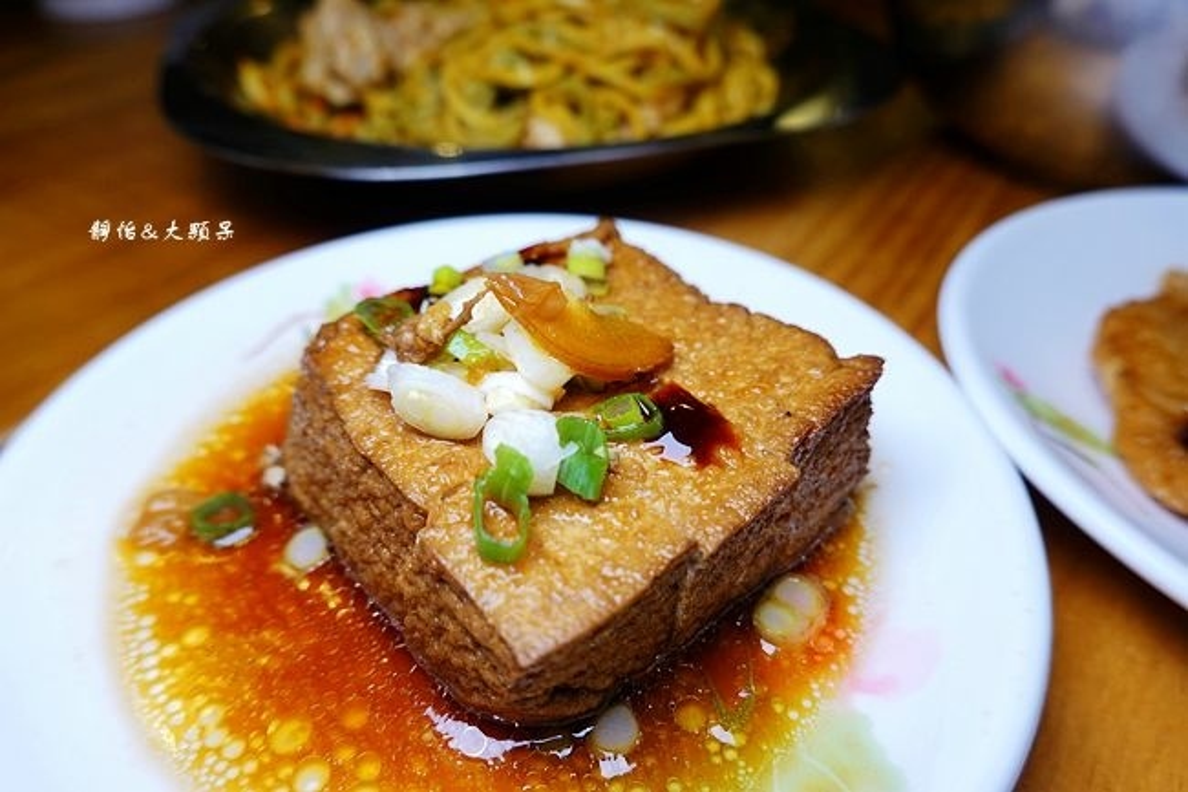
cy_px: 396
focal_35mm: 24
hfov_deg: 73.8
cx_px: 594
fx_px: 792
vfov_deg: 53.1
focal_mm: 9
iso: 125
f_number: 2.8
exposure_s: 1/100
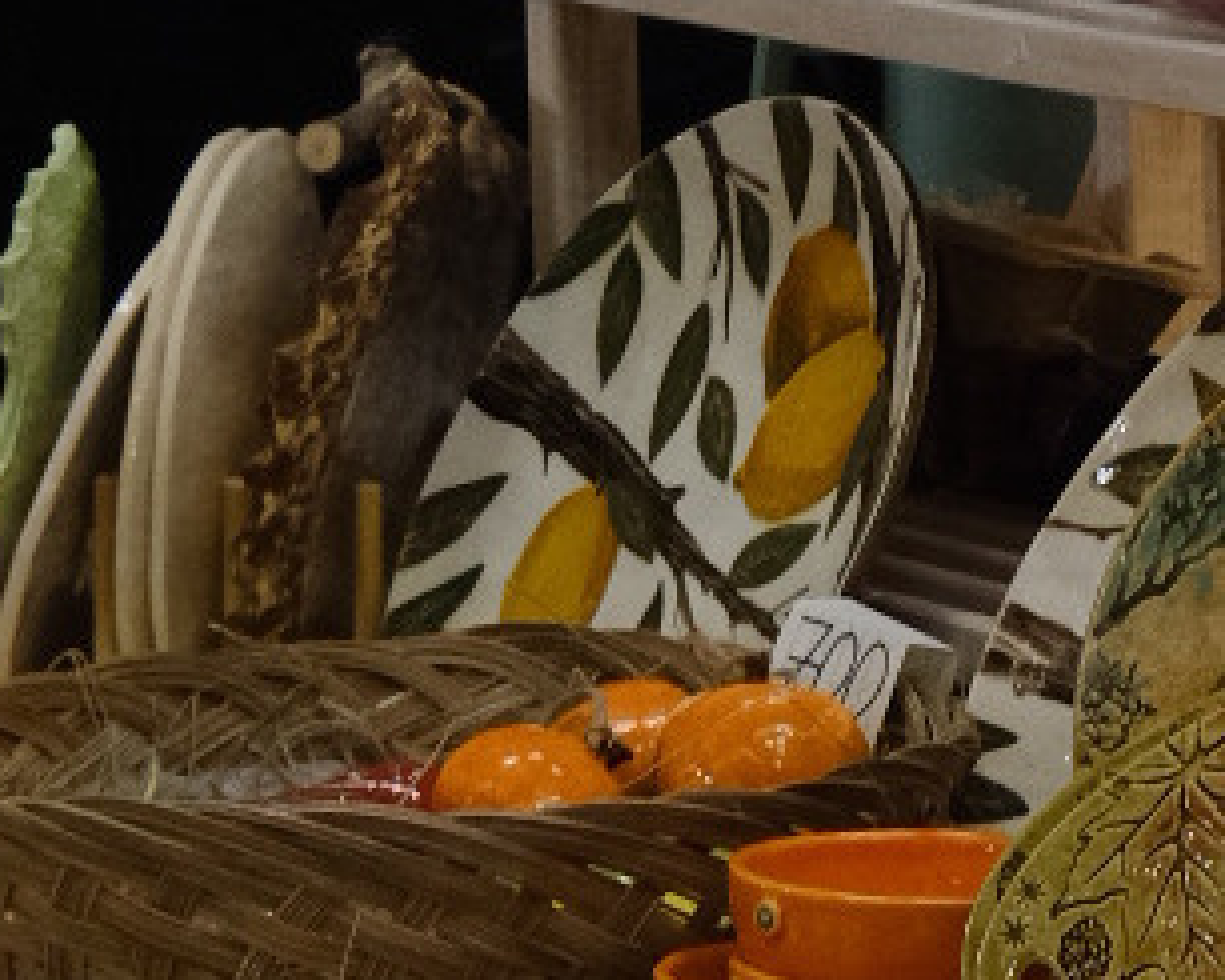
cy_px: 248
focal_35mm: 267
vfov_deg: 5.8
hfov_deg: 7.1
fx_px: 9683
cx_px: 1930
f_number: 4
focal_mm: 32.5
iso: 2000
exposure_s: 1/60
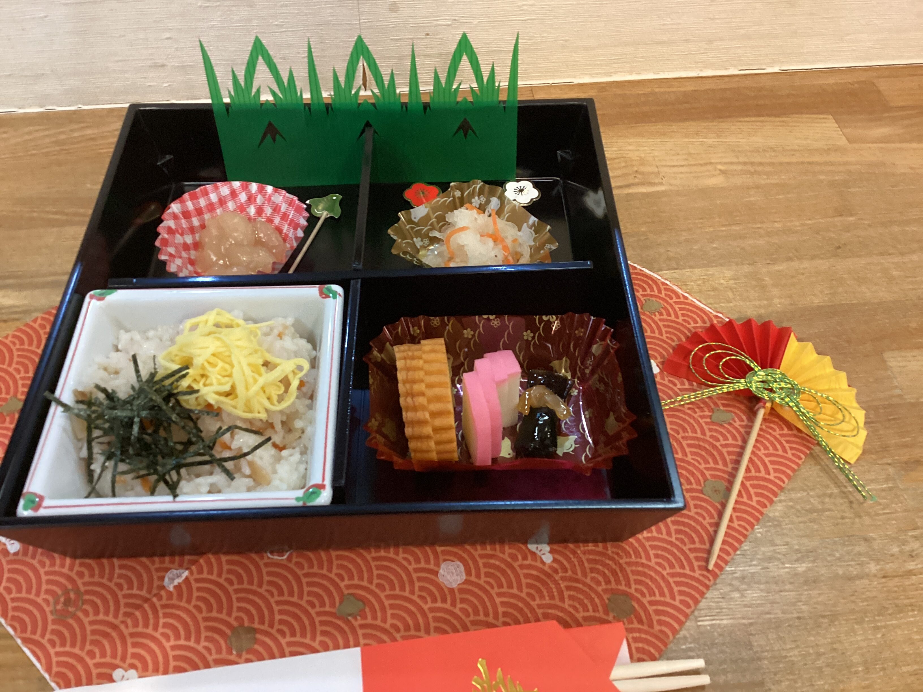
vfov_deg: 45.4
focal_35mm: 31
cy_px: 346
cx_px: 462
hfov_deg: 58.4
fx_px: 827
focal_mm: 3.3
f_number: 2.4
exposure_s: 1/50
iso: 320
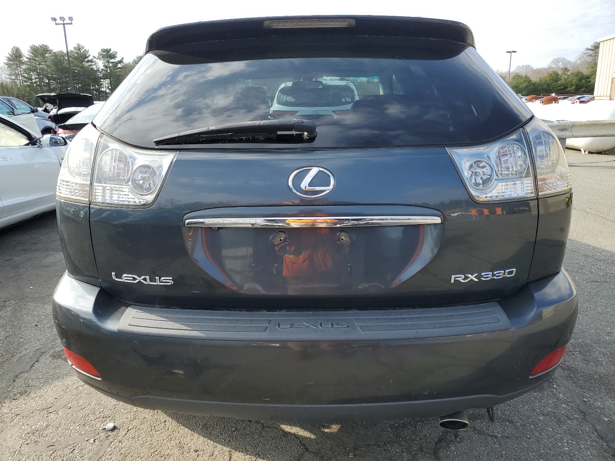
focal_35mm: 26
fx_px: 462
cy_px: 230
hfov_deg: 67.3
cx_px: 308
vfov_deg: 53.1
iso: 50
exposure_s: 1/1111
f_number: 1.5
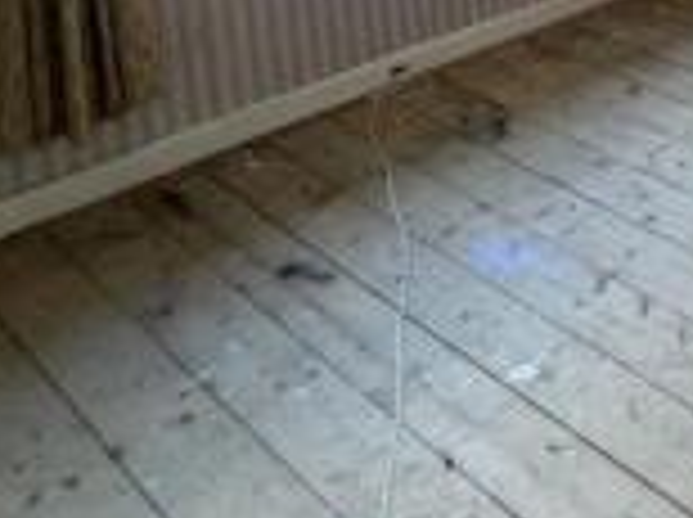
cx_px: 916
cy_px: -250
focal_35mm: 53
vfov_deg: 22.6
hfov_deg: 29.0
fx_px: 1059
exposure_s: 1/50
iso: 320
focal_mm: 2.22
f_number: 2.2
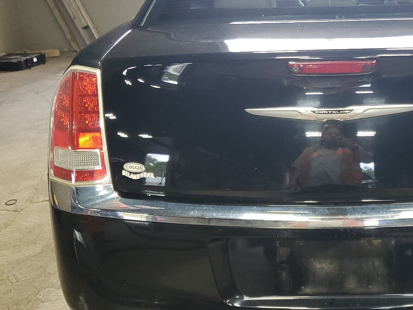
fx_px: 513
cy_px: 145
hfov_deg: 42.0
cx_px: 329
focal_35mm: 43
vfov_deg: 33.6
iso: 96
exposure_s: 1/100
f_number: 1.5
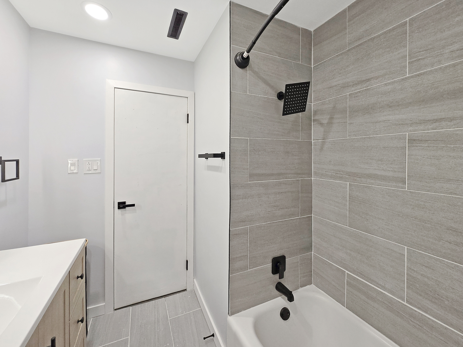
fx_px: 174
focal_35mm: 13
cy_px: 174
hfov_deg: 106.2
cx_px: 232
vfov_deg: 89.9
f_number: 2.2
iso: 64
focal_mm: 1.7
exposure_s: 1/60
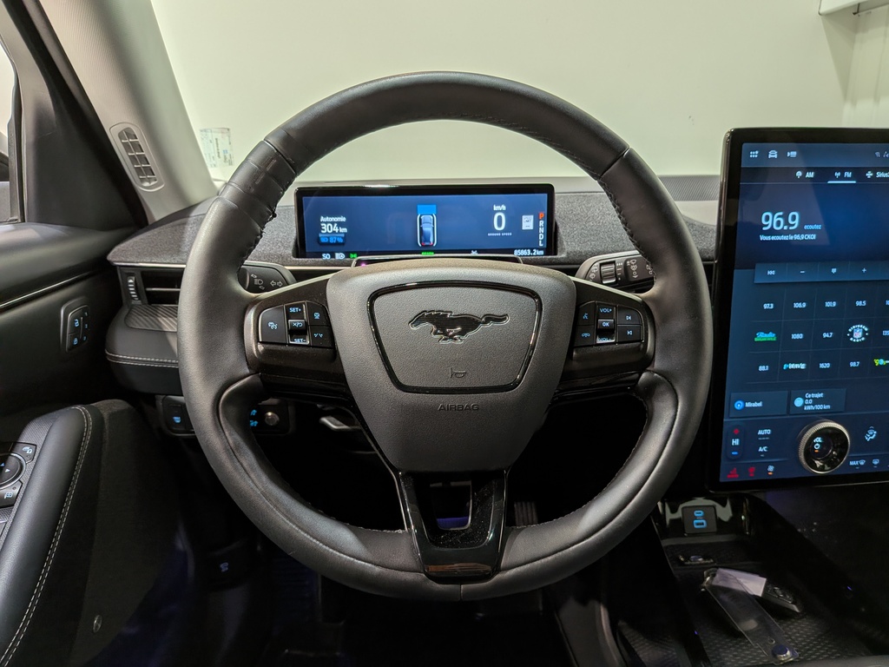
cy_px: 334
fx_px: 616
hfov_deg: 71.6
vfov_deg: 56.8
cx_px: 444
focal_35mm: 24
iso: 29
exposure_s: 1/139
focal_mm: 4.53
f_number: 1.7
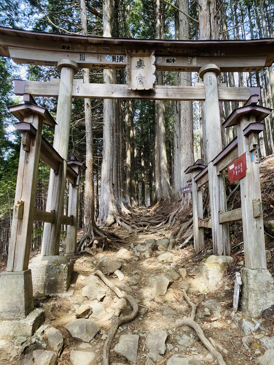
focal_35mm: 26
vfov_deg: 67.3
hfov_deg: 53.1
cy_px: 182
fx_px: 274
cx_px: 137
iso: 32
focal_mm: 4.25
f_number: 1.8
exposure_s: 1/124
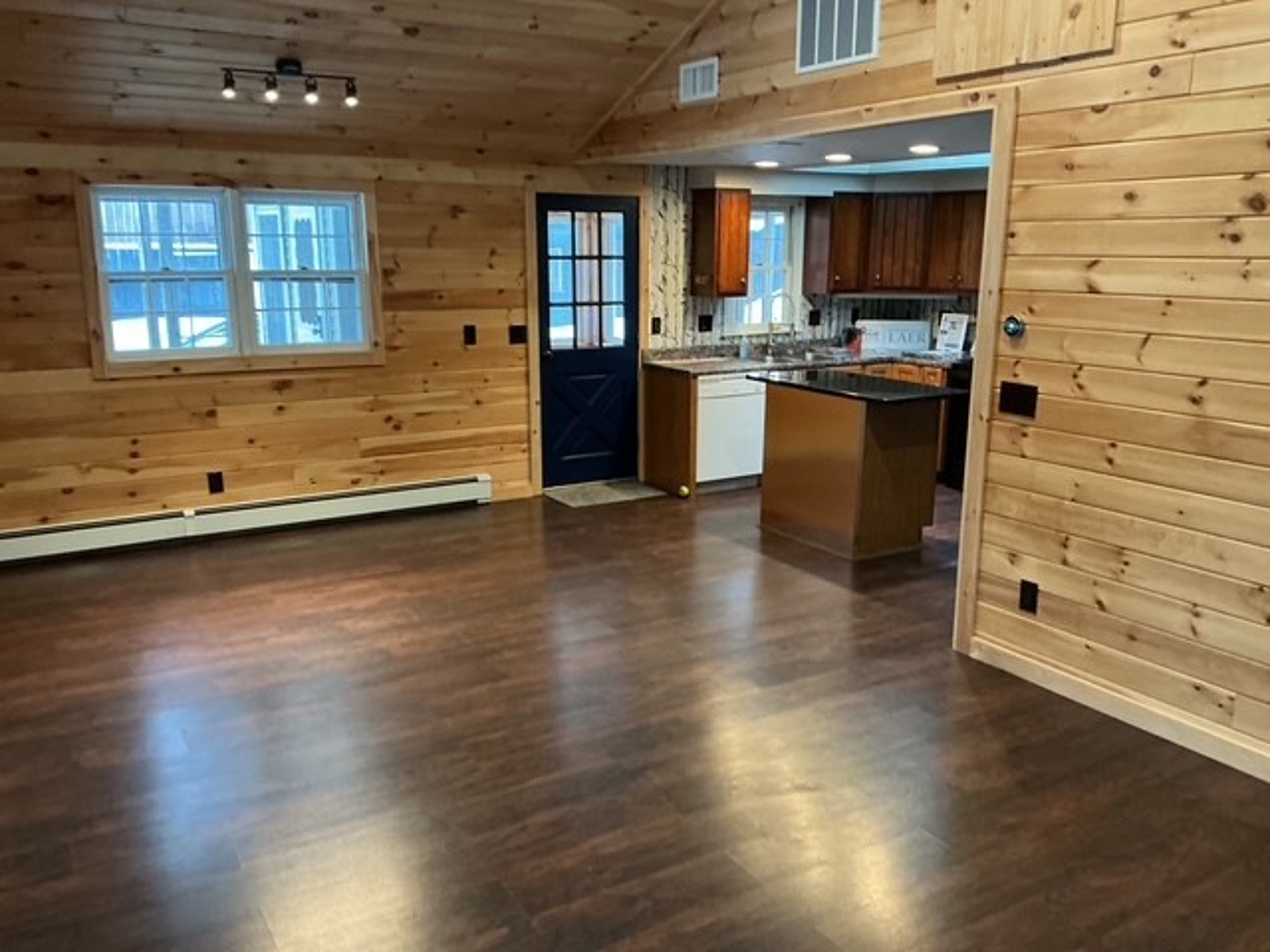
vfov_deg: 48.2
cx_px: 635
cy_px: 476
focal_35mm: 29
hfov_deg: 61.7
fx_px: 1064
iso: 200
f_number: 1.8
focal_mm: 3
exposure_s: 1/40
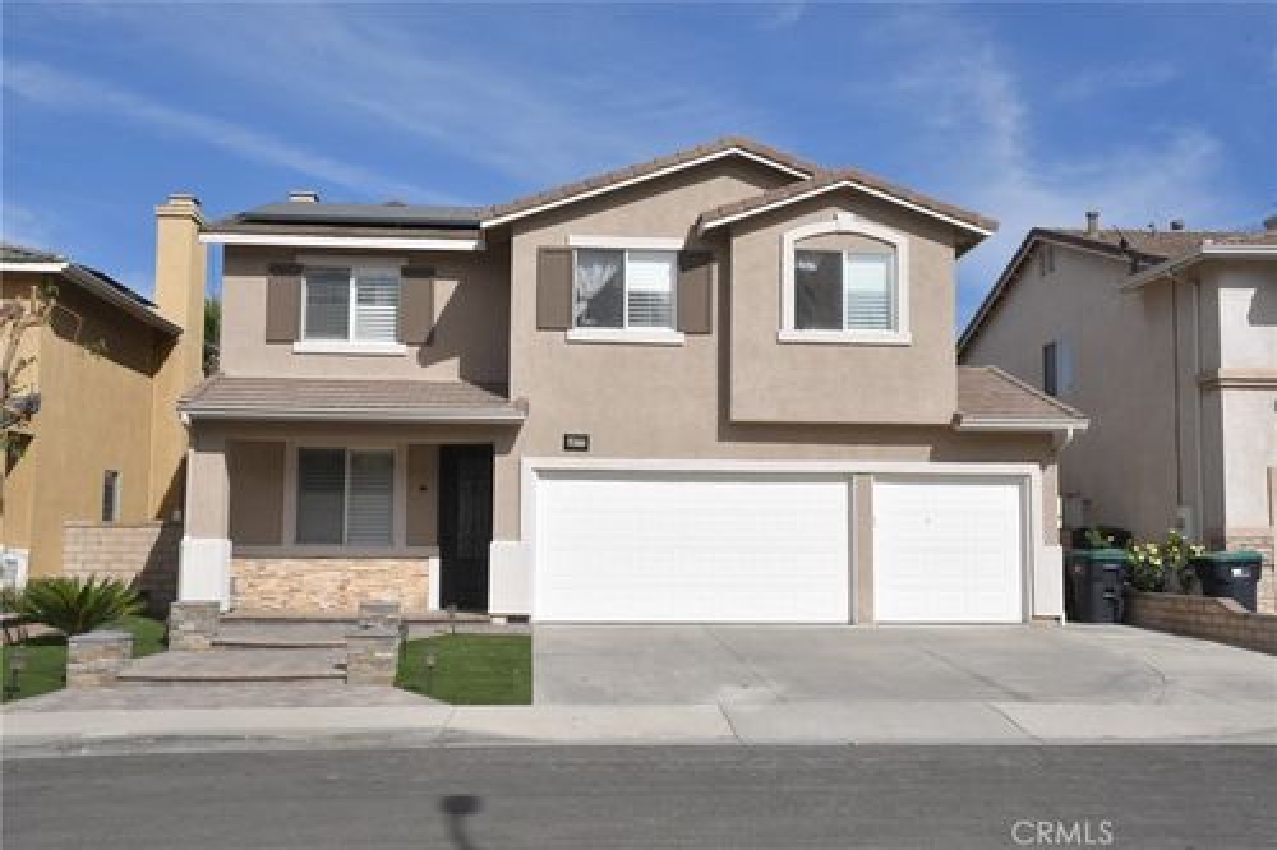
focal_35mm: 36
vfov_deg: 36.8
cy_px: 425
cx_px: 638
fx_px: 1277
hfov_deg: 53.1
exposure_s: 1/1000
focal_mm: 24
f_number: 16
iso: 800
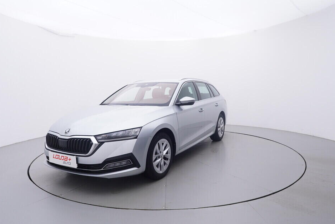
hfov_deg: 72.5
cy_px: 118
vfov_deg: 52.1
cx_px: 167
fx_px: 229
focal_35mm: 25
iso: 200
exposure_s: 1/80
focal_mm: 15
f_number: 5
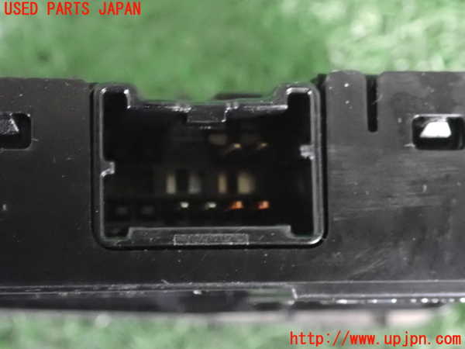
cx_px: 232
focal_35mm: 94
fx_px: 1263
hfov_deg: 20.9
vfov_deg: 15.7
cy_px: 174
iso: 5000
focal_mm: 16.79
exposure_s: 1/25
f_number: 4.7
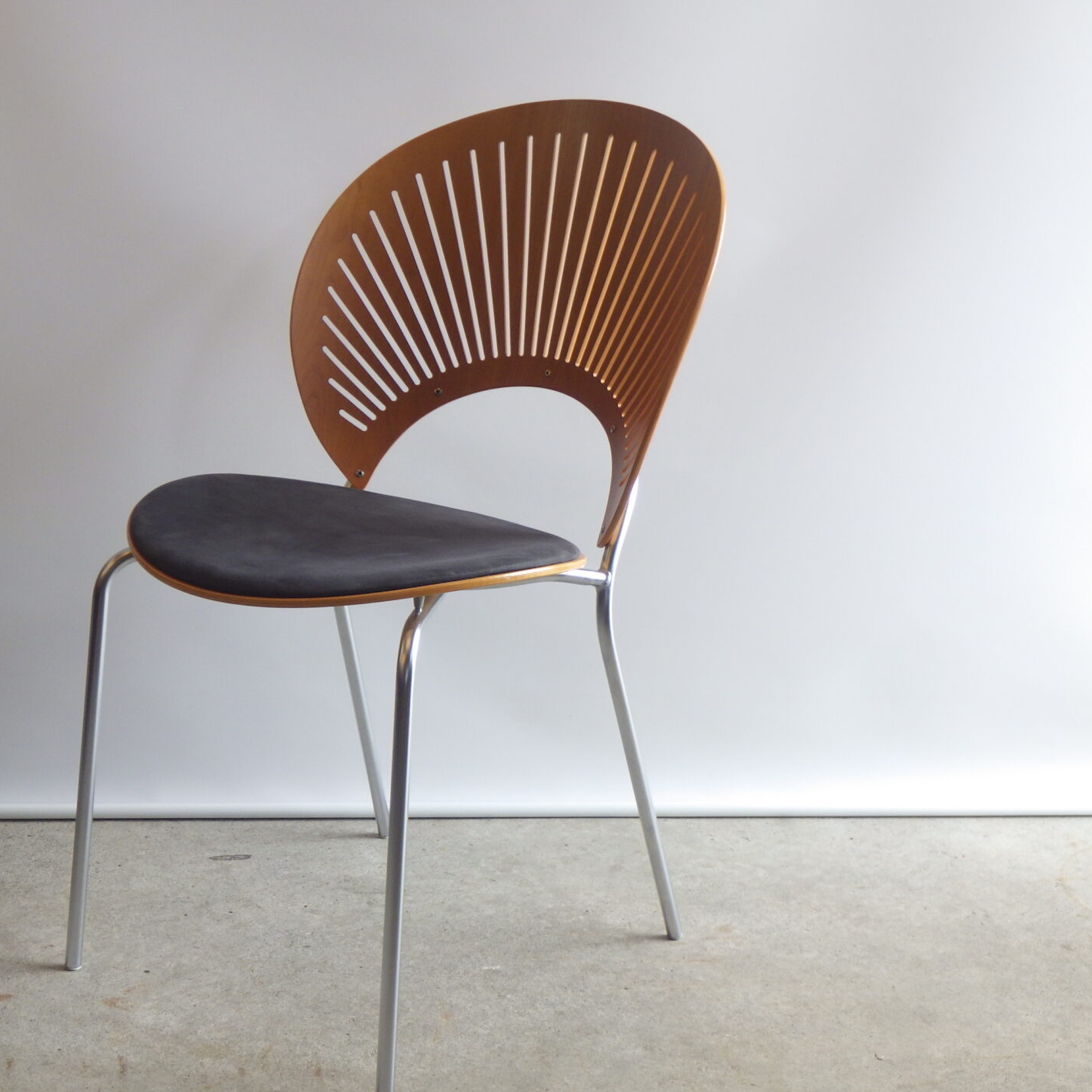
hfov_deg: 28.1
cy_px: 542
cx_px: 411
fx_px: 2177
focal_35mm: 61
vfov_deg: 28.2
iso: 125
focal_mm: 9.1
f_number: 4.4
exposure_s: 1/80
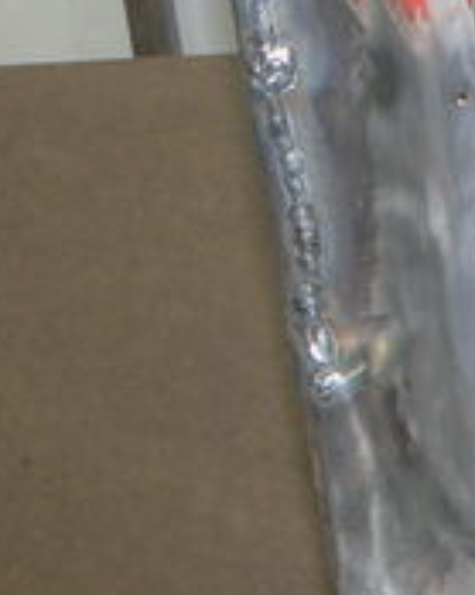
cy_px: 475
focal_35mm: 129
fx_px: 2269
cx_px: 854
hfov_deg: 11.1
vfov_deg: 14.8
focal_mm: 6
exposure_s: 1/30
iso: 100
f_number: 2.8
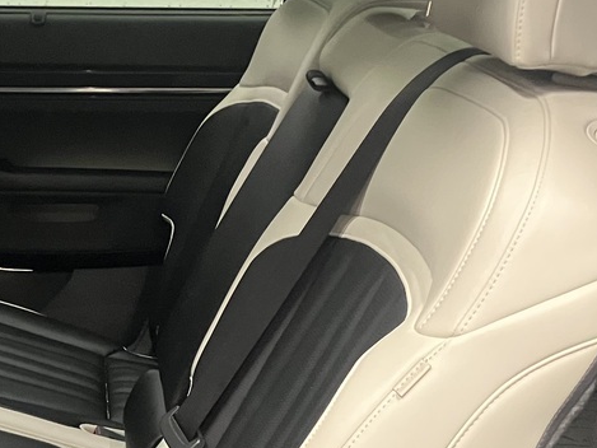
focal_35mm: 86
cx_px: 117
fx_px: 1484
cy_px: 387
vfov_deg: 17.0
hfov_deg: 22.4
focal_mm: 3.99
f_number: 1.8
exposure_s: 1/50
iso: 320
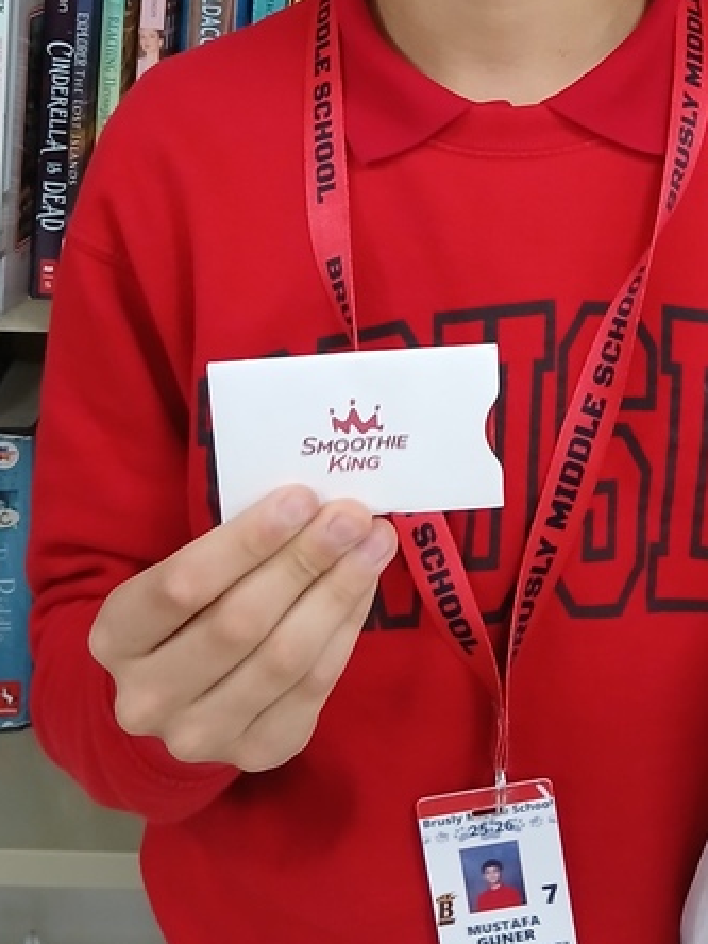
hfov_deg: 24.0
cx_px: 572
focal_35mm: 60
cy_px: -28
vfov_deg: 29.7
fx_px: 1636
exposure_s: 1/60
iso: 200
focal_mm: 3.98
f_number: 1.8
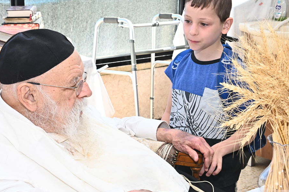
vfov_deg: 18.2
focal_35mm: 75
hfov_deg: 27.0
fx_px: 602
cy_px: 93
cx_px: 152
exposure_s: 1/200
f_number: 13
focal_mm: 48
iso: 1250
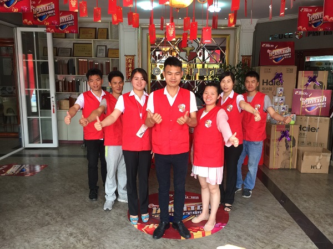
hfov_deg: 61.7
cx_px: 166
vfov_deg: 48.2
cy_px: 124
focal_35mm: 29
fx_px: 279
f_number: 2.2
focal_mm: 4.15
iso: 32
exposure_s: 1/33
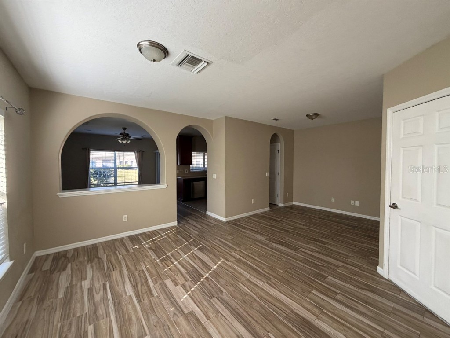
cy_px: 169
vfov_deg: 85.7
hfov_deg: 102.1
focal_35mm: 14
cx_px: 225
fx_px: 182
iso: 160
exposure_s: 1/121
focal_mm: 2.22
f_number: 2.2
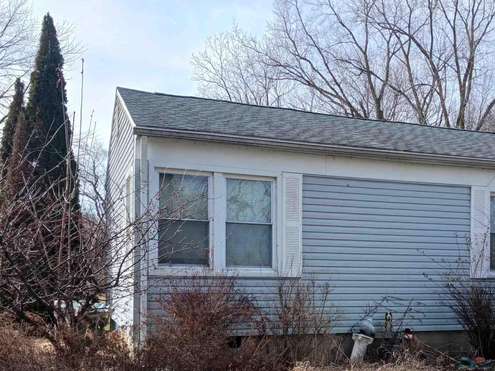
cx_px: 334
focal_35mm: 44
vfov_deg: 32.3
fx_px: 629
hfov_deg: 42.3
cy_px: 278
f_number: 1.8
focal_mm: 4
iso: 20
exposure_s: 1/248
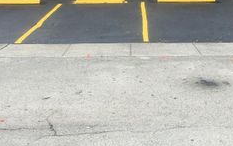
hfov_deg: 31.0
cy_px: 48
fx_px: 419
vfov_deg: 19.7
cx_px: 136
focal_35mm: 66
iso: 25
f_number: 2.2
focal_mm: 4.15
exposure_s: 1/836
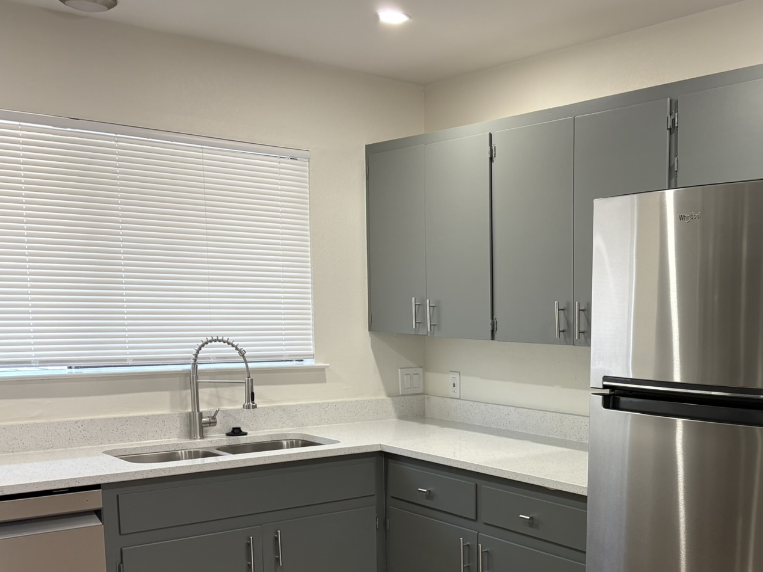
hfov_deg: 42.9
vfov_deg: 33.7
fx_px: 926
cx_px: 605
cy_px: 428
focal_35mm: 42
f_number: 1.6
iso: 100
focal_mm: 5.96
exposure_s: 1/60
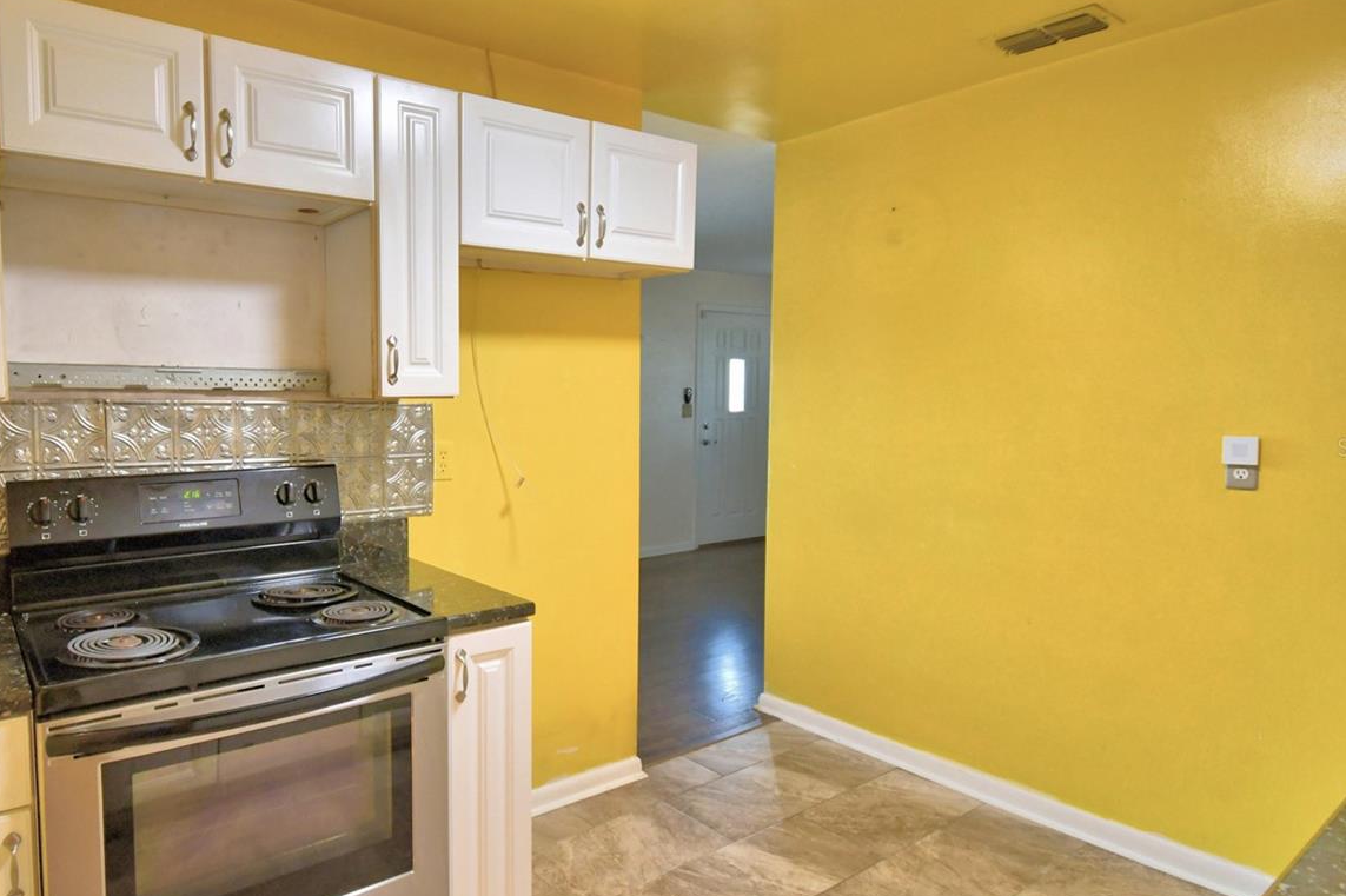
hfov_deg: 79.7
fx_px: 785
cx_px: 500
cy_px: 447
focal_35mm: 21
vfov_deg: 59.4
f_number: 4.5
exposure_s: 1/30
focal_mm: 10
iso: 640
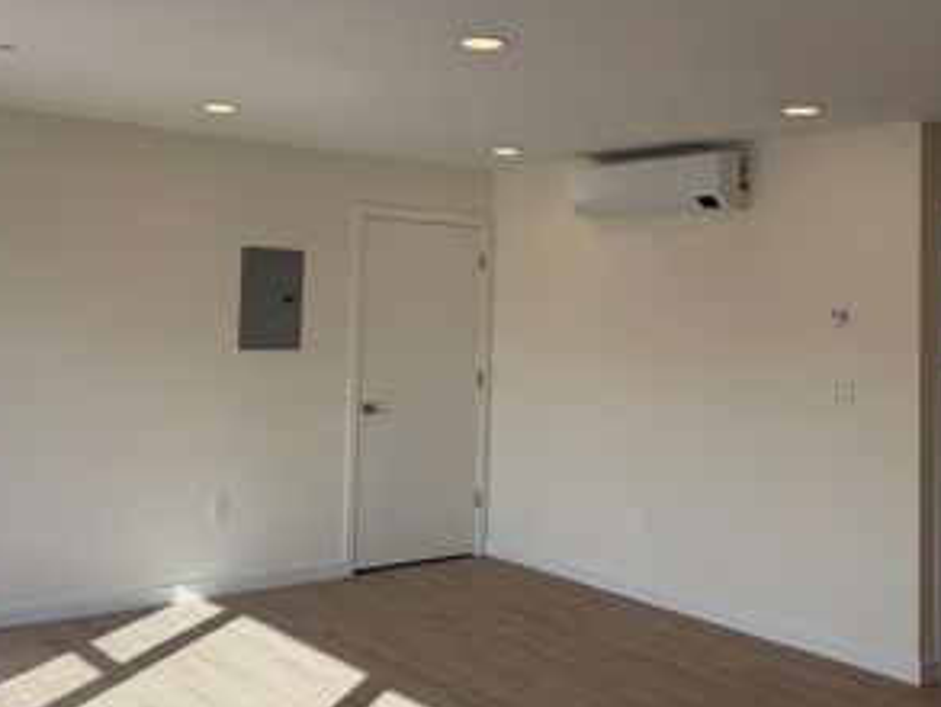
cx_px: 401
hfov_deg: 45.6
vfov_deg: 35.0
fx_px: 1115
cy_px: 262
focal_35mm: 41
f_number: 1.78
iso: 100
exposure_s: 1/1585
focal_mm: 6.76
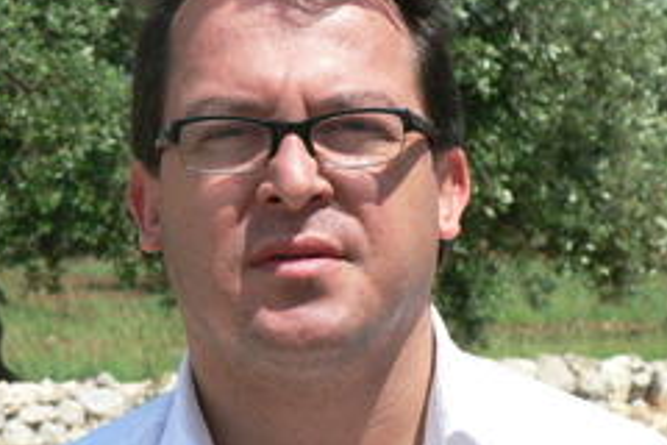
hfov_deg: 12.1
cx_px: 331
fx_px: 3149
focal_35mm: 170
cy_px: 203
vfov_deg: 8.1
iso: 100
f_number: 4.5
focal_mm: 18.2
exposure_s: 1/640
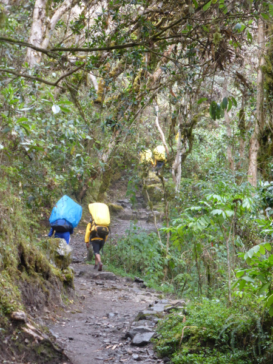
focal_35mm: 97
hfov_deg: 15.2
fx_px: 1020
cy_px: 182
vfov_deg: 20.2
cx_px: 136
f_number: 5.2
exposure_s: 1/20
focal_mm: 16.1
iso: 400
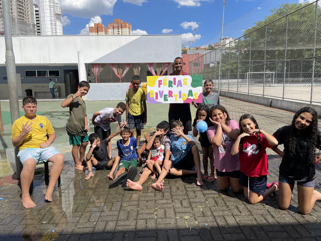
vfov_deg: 53.1
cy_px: 120
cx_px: 160
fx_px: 241
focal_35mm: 26
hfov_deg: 67.3
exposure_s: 1/3731
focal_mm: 4.2
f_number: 1.6
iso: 32
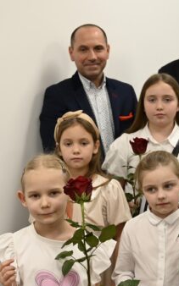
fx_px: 594
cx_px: 105
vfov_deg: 27.2
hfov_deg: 17.1
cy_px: 141
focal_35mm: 76
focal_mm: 28
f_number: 2.8
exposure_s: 1/125
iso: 500
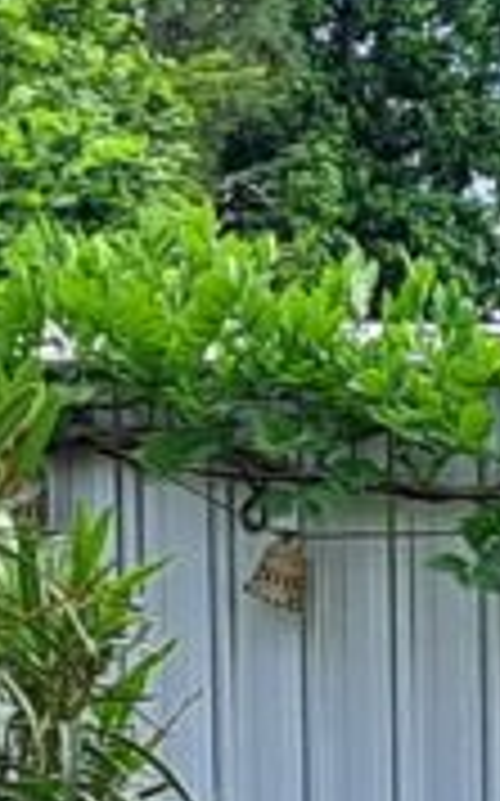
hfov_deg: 4.6
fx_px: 5918
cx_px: 1486
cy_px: 1469
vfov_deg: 7.5
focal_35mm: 271
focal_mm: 5.23
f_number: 1.8
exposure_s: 1/957
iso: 50
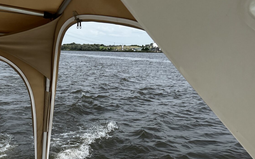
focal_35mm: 49
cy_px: 159
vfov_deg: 25.1
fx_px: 341
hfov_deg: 40.2
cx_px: 72
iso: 50
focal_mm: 5.7
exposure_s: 1/3968
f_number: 1.5
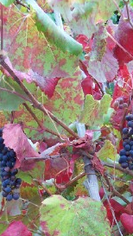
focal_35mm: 75
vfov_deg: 27.3
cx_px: 70
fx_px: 469
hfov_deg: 16.1
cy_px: 209
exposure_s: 1/125
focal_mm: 5.6
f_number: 2.8
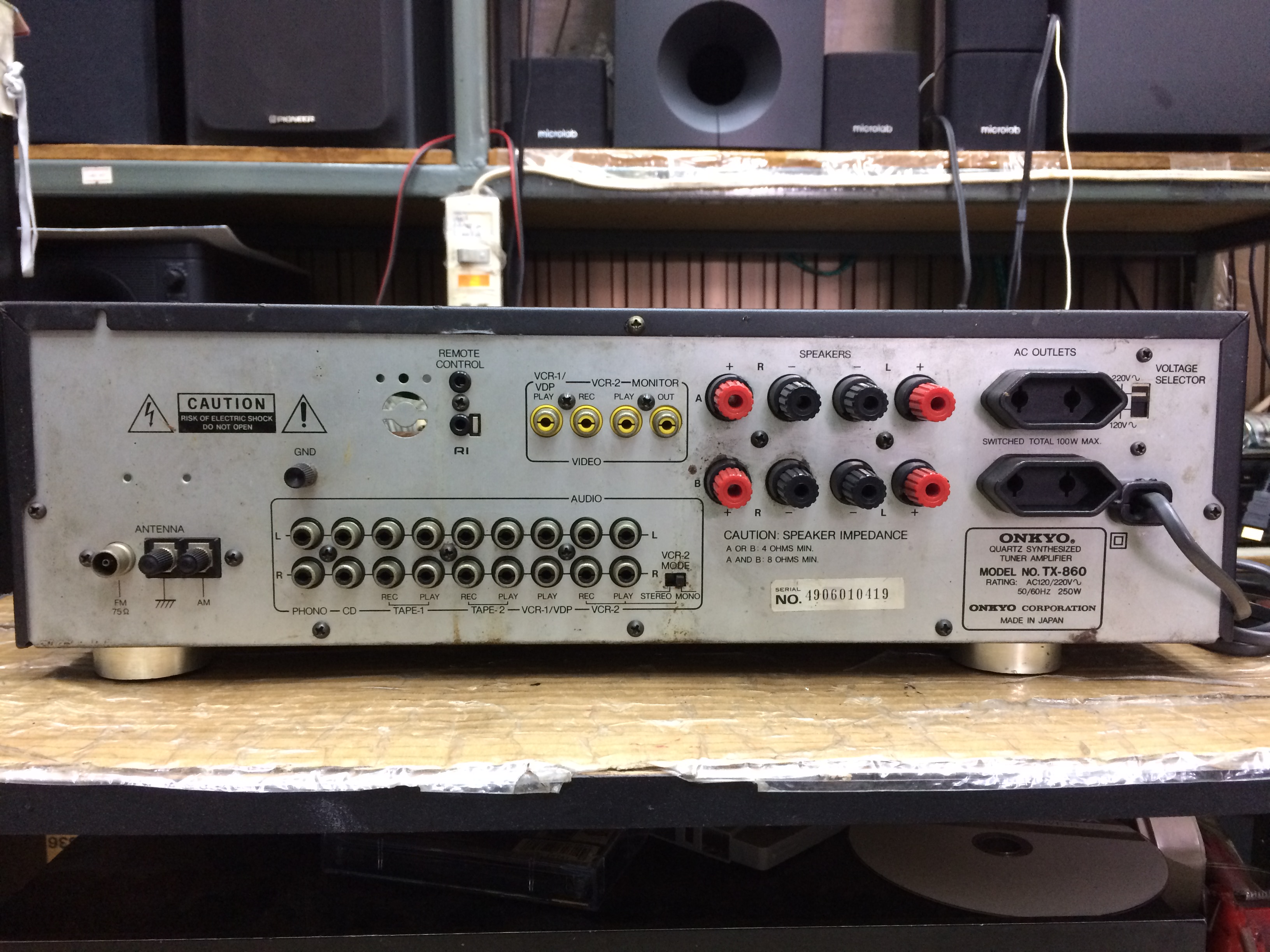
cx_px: 635
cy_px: 476
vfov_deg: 48.2
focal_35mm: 29
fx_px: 1064
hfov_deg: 61.7
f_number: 2.2
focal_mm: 4.15
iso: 320
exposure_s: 1/33
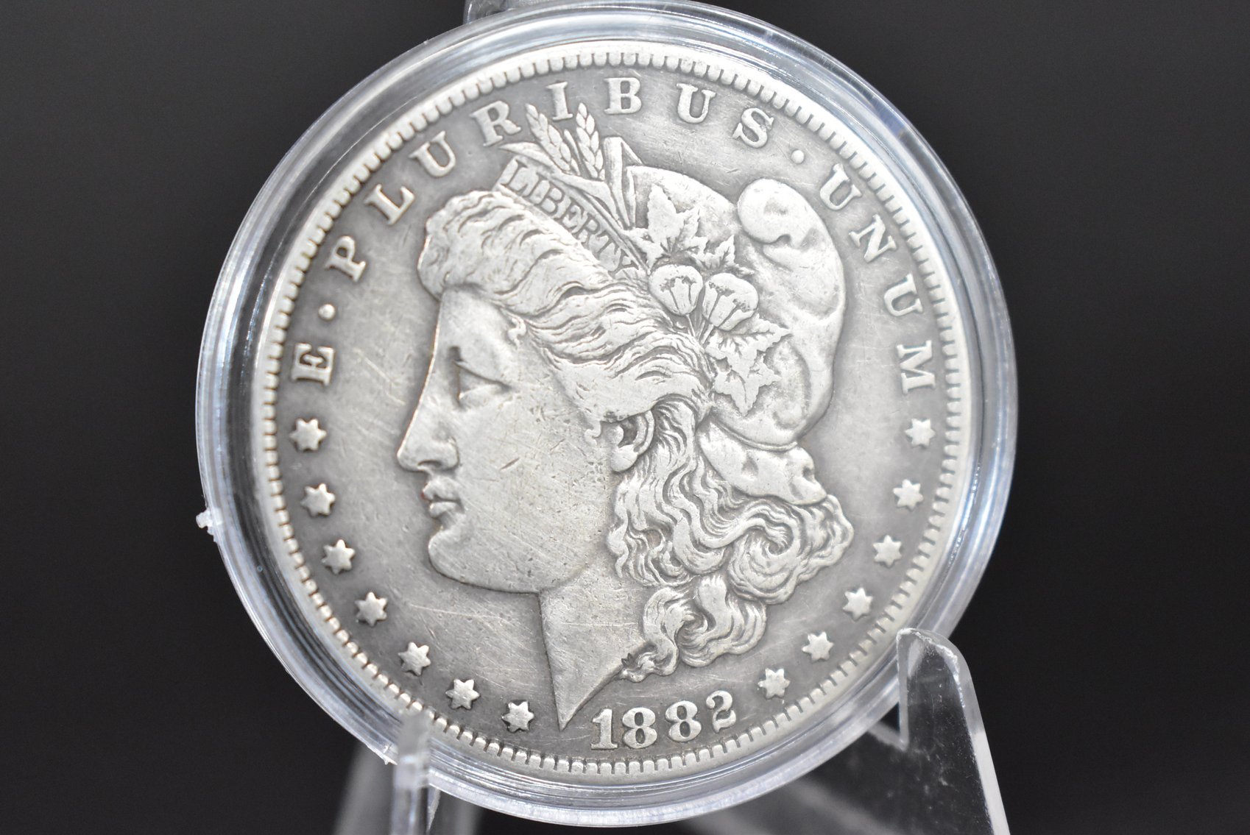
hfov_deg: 24.6
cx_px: 625
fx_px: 2867
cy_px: 418
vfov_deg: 16.6
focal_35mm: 82
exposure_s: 1/200
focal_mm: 55
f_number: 7.1
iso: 3200
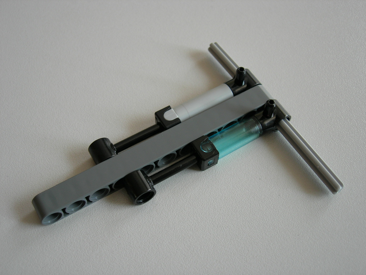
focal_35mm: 41
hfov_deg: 45.8
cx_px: 183
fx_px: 433
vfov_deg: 35.1
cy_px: 138
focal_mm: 8.5
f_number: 2.9
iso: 64
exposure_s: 1/13.4
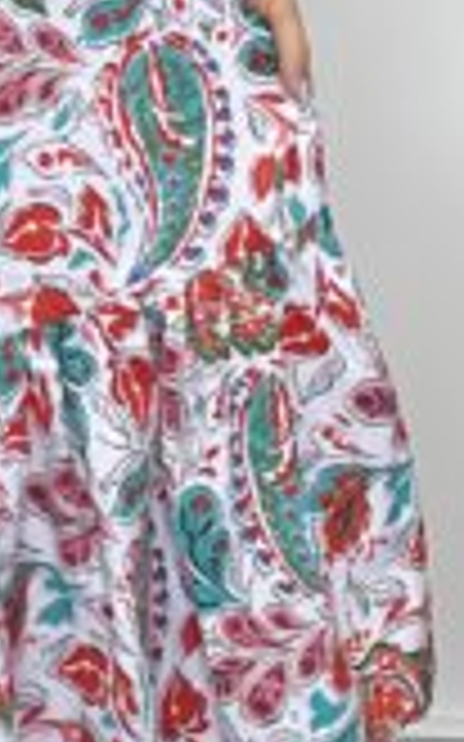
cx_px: -225
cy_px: -243
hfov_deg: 4.4
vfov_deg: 7.0
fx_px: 5994
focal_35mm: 296
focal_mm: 9
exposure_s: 1/100
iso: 125
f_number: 2.8
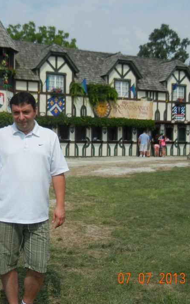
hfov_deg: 27.3
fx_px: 381
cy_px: 148
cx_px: 33
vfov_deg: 43.5
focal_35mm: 46
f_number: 7
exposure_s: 1/698
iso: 160
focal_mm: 5.4
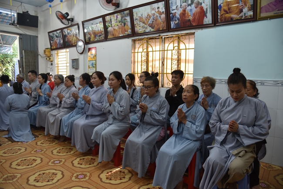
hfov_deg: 73.7
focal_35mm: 24
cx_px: 142
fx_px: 189
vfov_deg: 53.2
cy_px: 94
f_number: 4.5
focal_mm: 24
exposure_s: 1/80
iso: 400
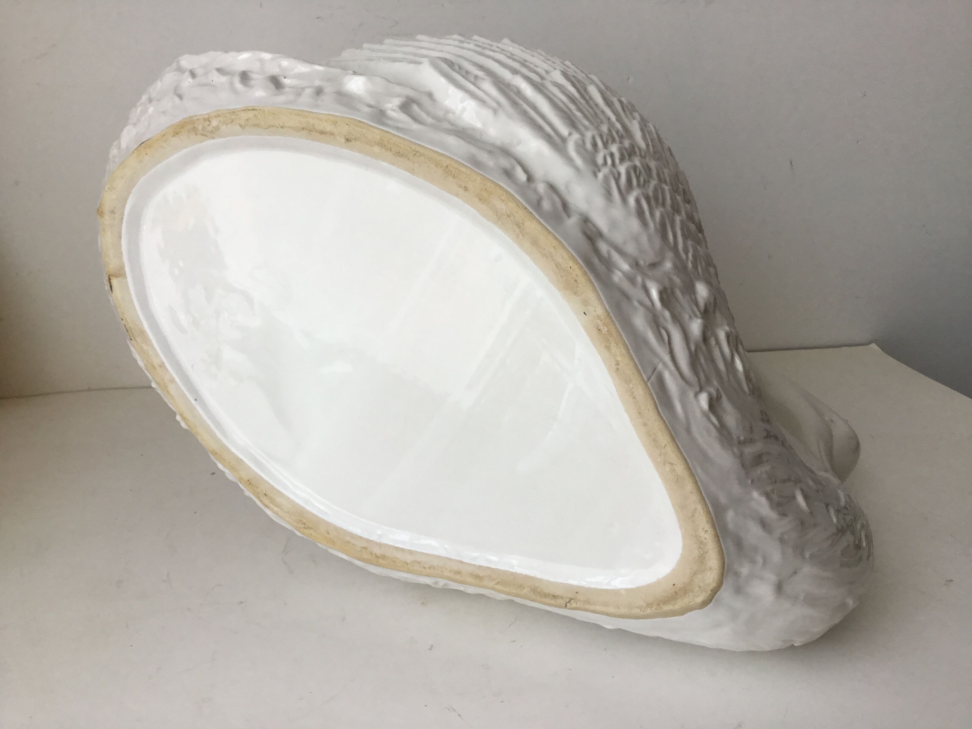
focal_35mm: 31
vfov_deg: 45.4
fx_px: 870
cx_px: 486
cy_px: 364
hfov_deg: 58.4
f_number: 2.4
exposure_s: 1/100
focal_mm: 3.3
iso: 40
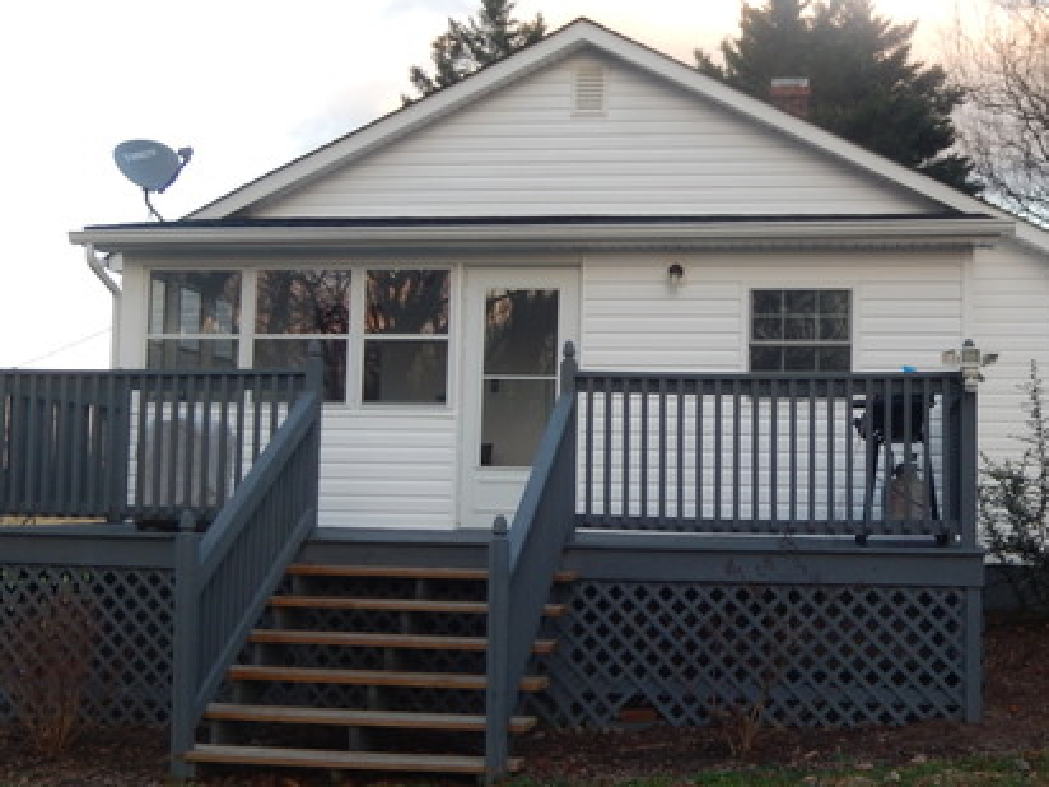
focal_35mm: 49
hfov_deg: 38.7
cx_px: 640
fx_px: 1485
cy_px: 411
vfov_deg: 29.7
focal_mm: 5.7
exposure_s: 1/100
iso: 125
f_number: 3.8
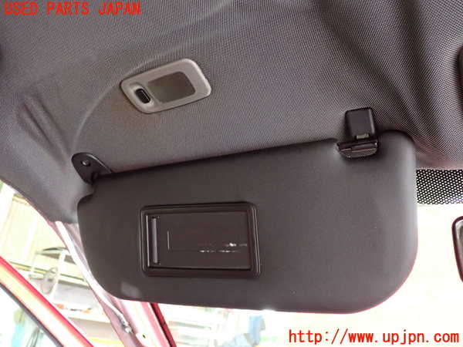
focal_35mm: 30
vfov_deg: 46.8
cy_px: 174
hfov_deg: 60.0
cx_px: 232
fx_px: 401
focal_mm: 5.4
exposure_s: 1/20
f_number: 2.3
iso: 800
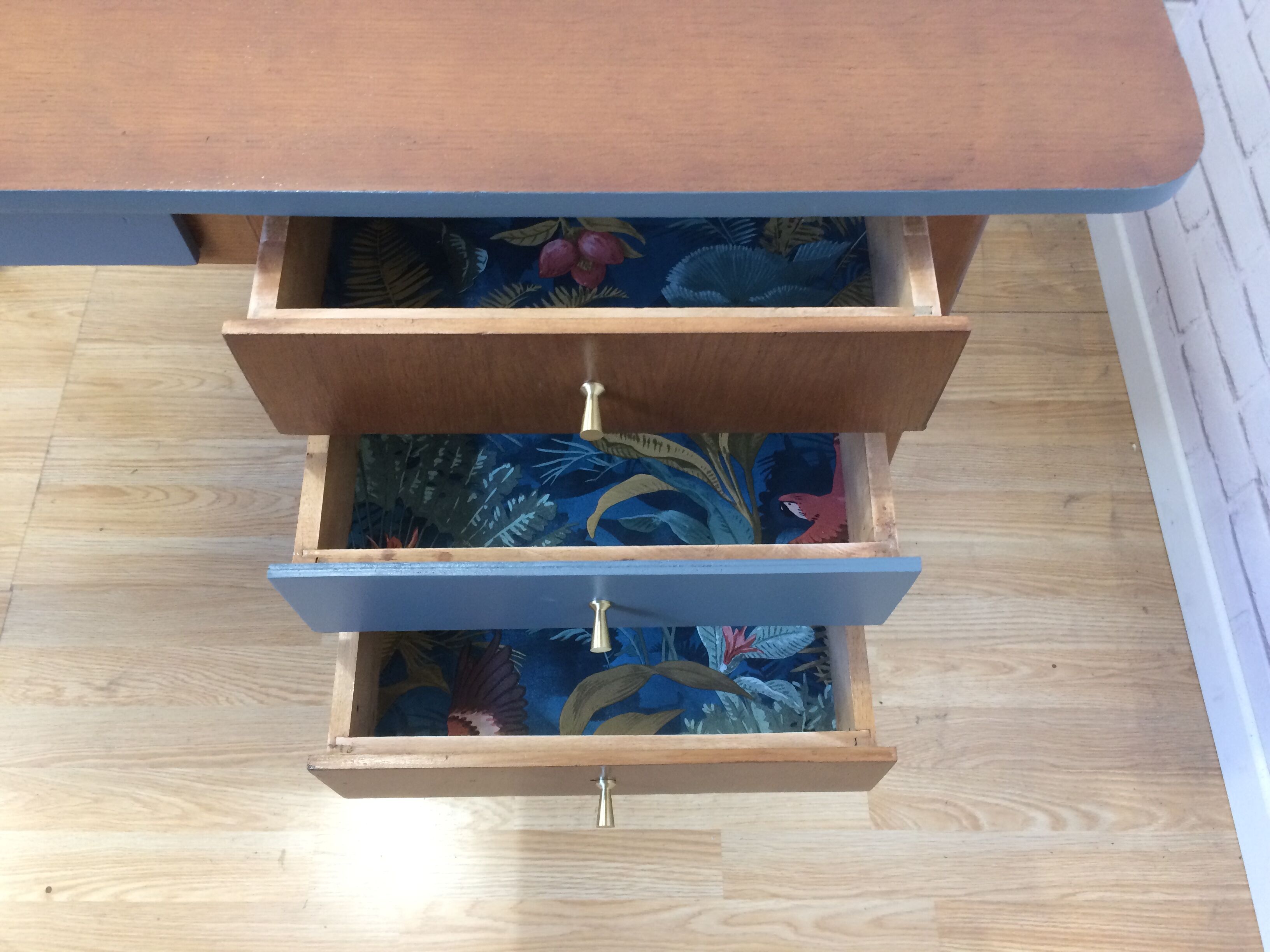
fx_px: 1064
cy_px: 476
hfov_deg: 61.7
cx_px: 635
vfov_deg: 48.2
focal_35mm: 29
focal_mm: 4.15
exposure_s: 1/33
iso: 160
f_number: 2.2
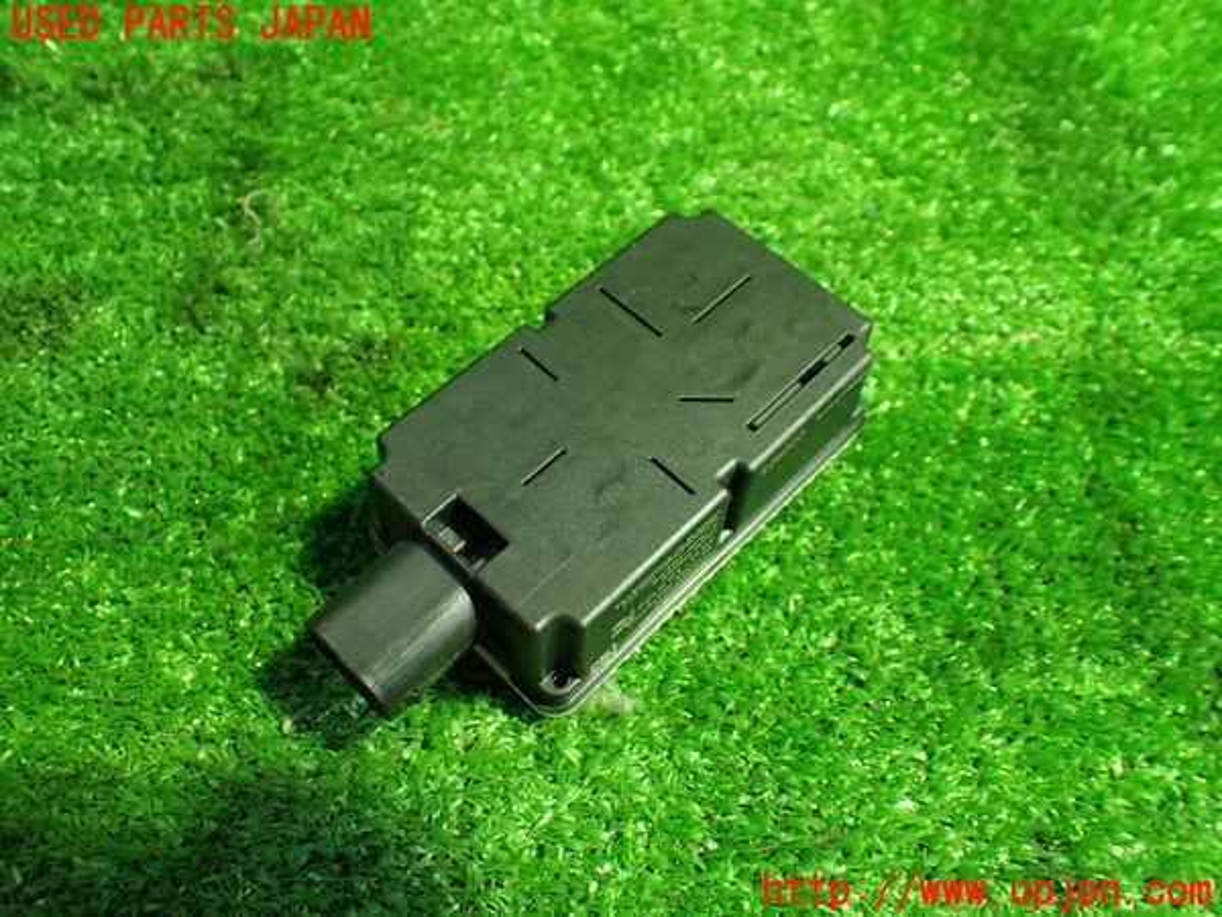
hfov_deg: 60.0
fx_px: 1059
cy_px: 458
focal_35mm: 30
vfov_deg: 46.8
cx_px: 611
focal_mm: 5.4
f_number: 2.3
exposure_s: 1/80
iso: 800
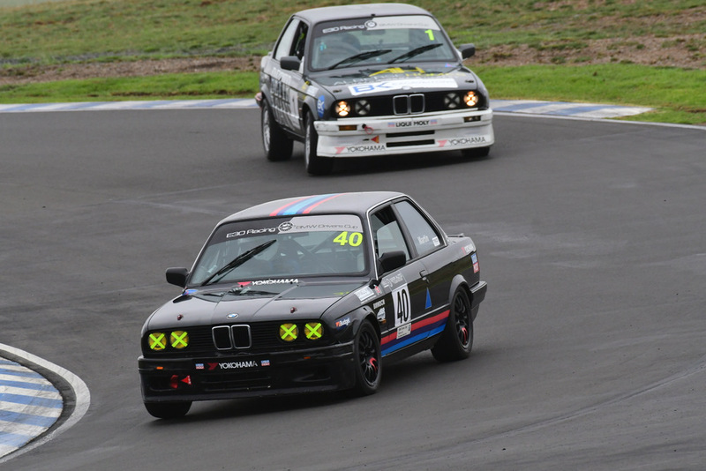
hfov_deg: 3.1
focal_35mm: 675
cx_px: 353
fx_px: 13242
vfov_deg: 2.0
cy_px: 236
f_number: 9
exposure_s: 1/640
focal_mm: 450
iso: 1250
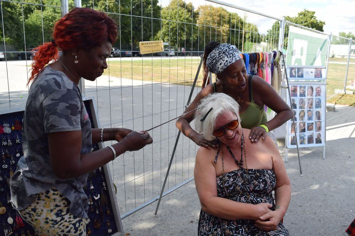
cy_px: 118
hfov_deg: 67.4
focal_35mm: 27
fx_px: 266
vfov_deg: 47.9
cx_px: 178
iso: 250
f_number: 8
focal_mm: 18
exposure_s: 1/250
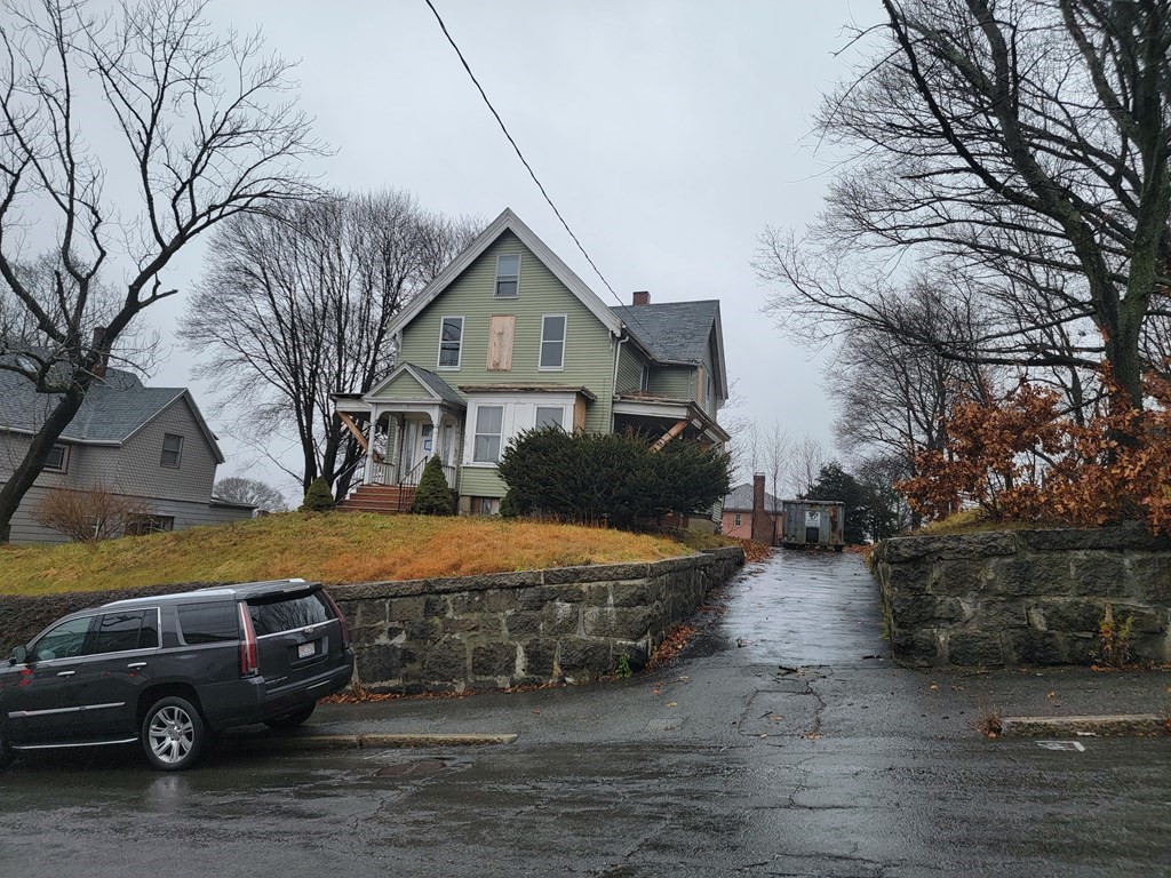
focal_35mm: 24
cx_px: 586
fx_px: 812
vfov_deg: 56.8
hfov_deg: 71.6
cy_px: 439
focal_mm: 6.7
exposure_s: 1/156
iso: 16
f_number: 1.8
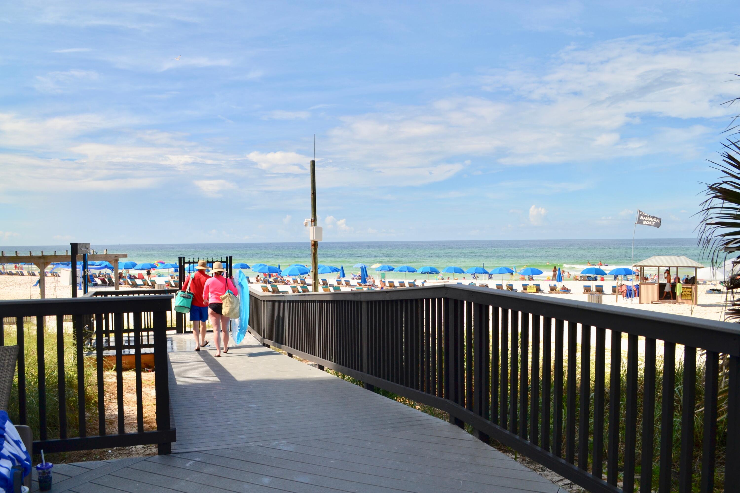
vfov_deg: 43.6
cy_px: 246
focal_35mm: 30
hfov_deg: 61.9
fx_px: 617
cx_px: 370
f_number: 8
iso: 100
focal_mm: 20
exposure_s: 1/250
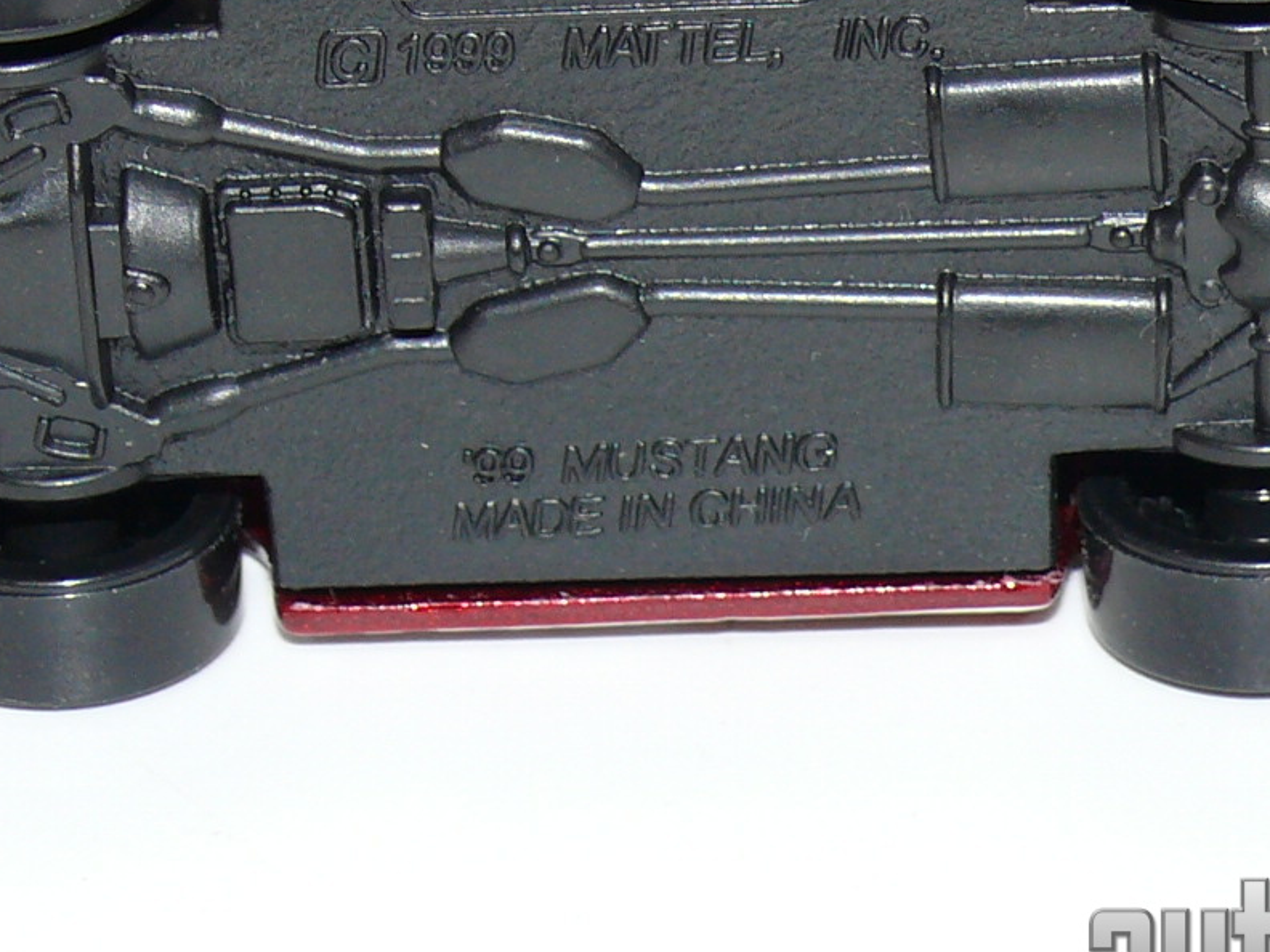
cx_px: 718
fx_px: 7631
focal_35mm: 208
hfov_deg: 9.5
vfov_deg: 7.1
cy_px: 130
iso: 100
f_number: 4
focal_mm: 13.6
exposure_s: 1/30
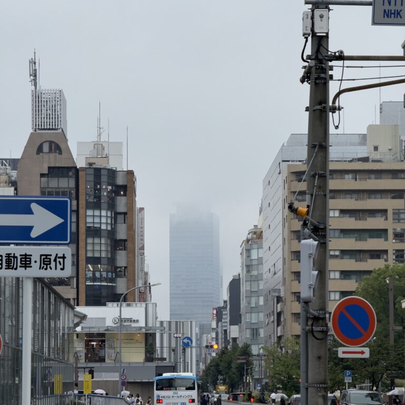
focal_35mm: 142
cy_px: 251
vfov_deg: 12.3
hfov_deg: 12.3
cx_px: 202
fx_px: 1880
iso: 50
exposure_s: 1/389
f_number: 2.8
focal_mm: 15.66
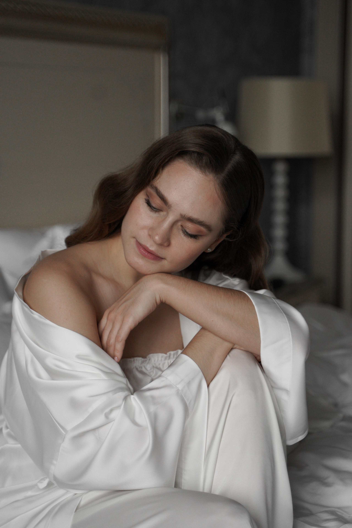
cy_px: 264
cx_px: 176
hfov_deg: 20.3
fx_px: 983
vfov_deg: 30.1
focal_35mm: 67
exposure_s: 1/160
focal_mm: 67
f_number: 2.8
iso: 1600
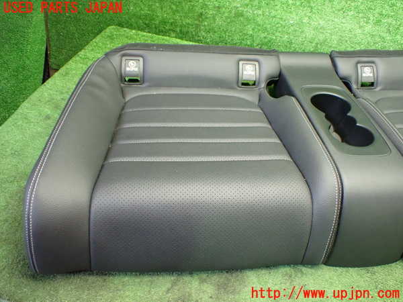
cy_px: 151
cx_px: 202
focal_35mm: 30
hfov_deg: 60.0
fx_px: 349
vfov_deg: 46.8
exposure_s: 1/60
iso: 800
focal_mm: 5.4
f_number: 2.3
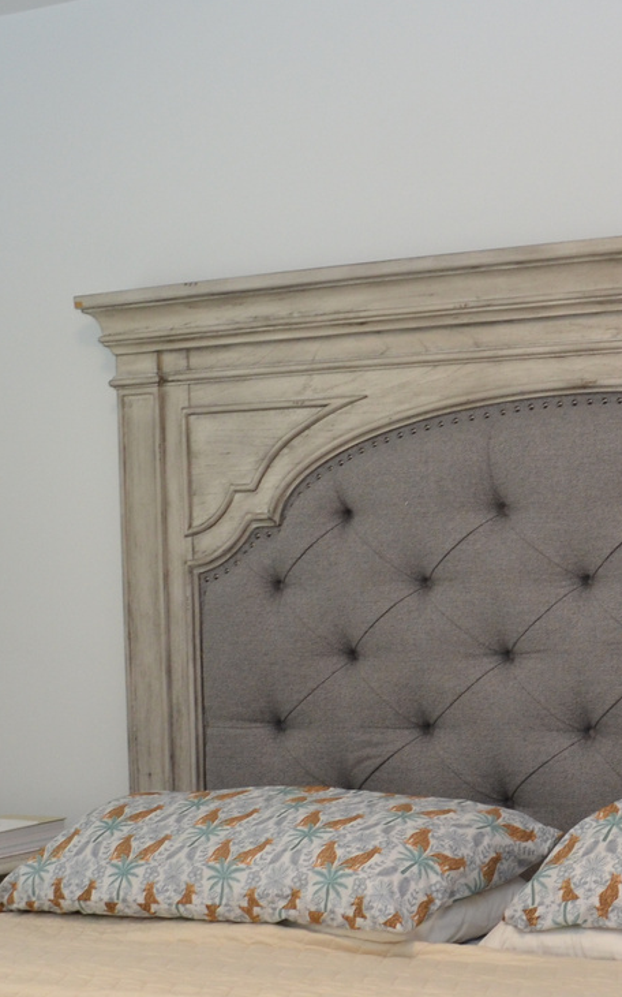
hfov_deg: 16.9
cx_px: 420
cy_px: 668
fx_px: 2089
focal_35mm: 77
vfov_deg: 26.6
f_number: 4
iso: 500
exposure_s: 1/60
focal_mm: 18
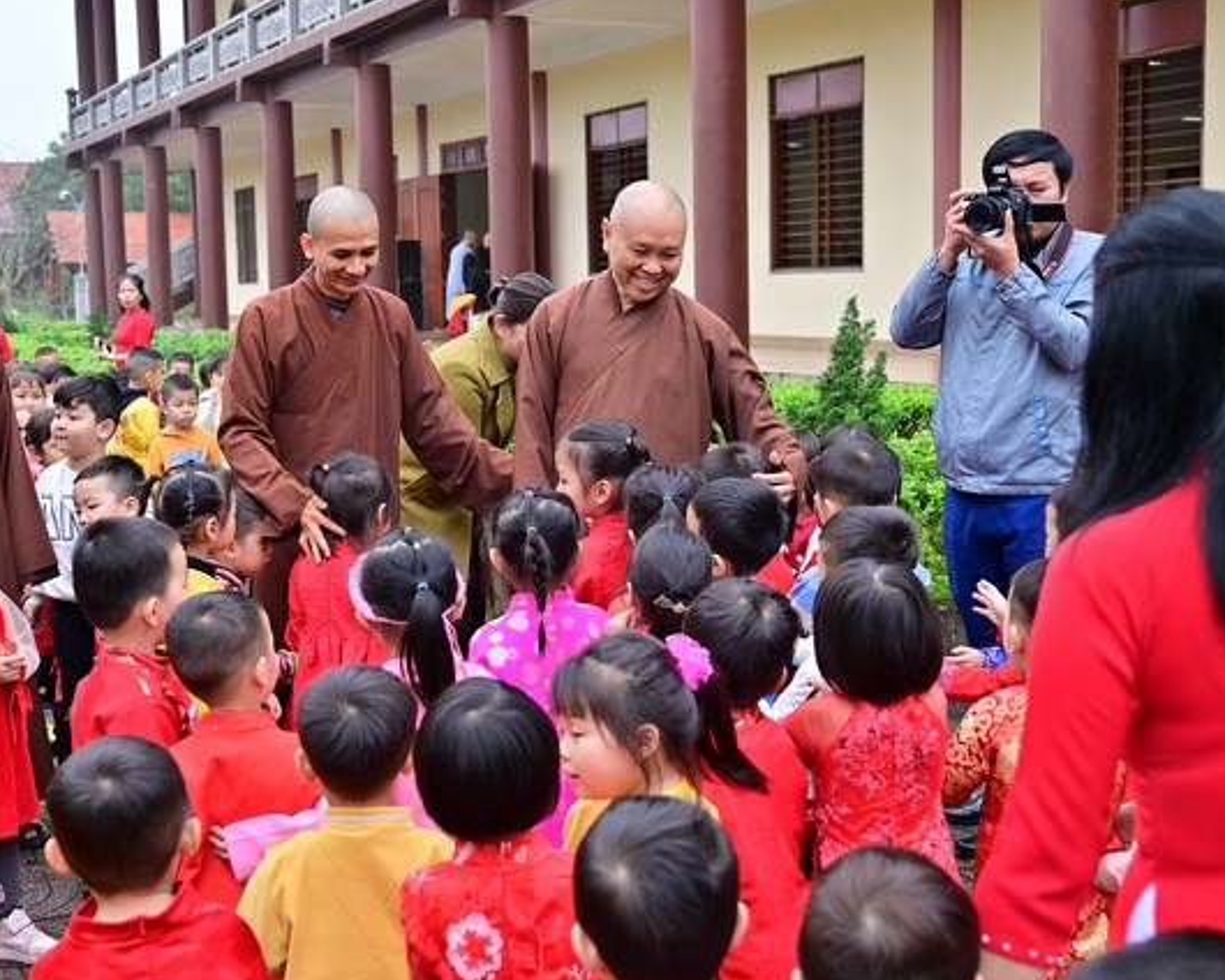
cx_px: 564
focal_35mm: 46
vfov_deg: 32.7
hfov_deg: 40.3
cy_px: 490
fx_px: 1668
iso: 500
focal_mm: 40
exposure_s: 1/320
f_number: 5
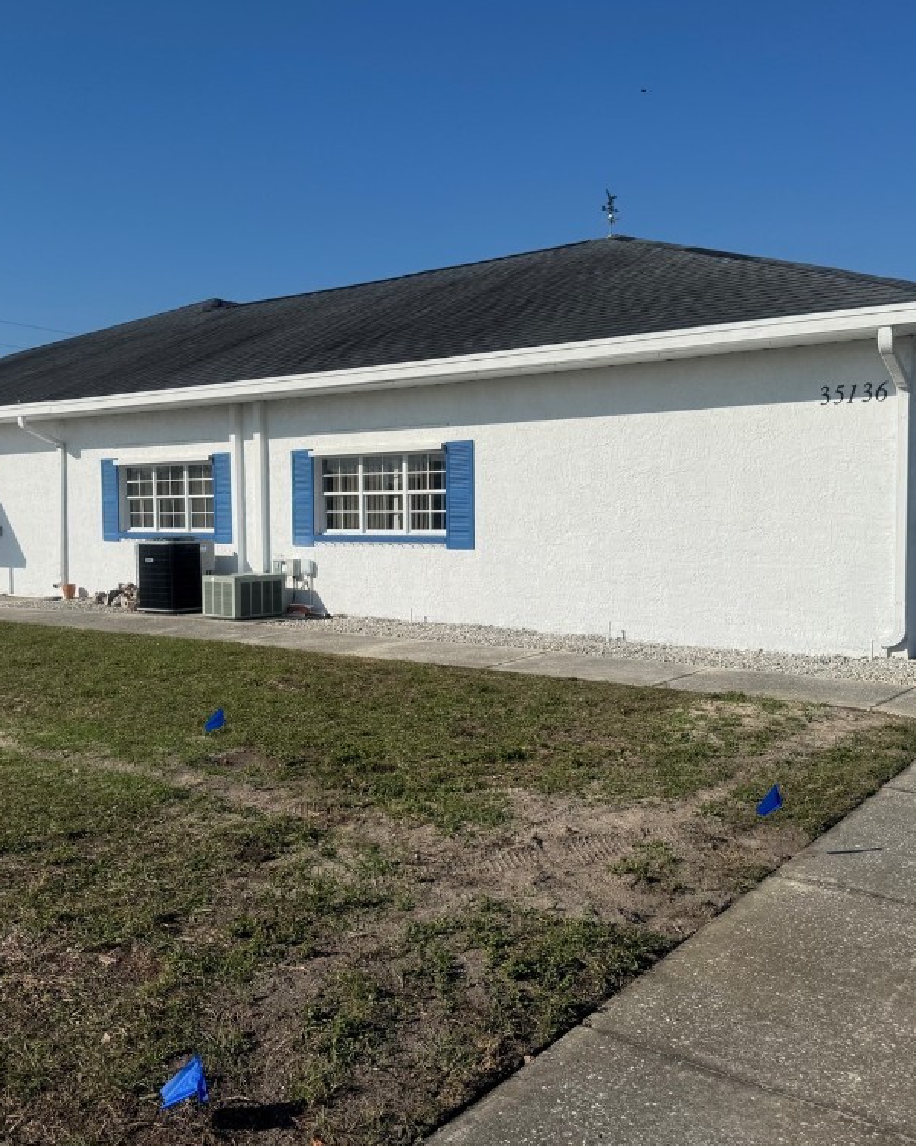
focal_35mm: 32
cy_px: 561
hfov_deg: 45.6
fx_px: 1084
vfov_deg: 55.7
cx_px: 373
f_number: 1.78
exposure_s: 1/10417
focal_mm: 6.76
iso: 80
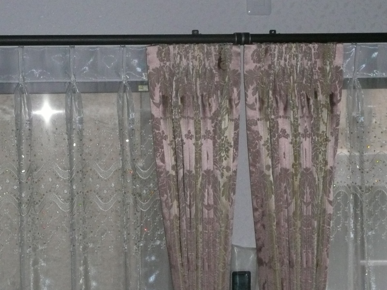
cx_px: 194
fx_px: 961
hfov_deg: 22.8
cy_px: 145
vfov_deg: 17.2
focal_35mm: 86
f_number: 4.4
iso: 400
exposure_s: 1/30
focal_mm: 9.5
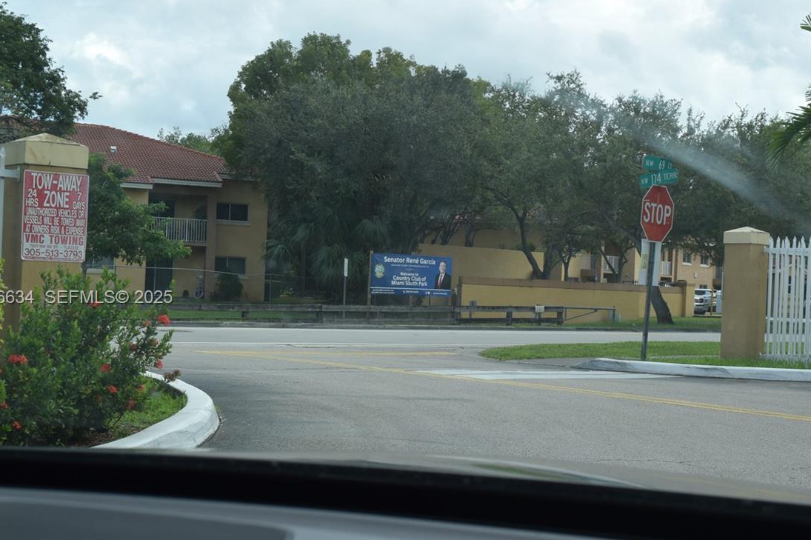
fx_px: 1283
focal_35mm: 57
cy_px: 299
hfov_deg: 34.8
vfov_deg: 23.7
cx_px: 535
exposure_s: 1/320
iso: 200
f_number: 9
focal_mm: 26
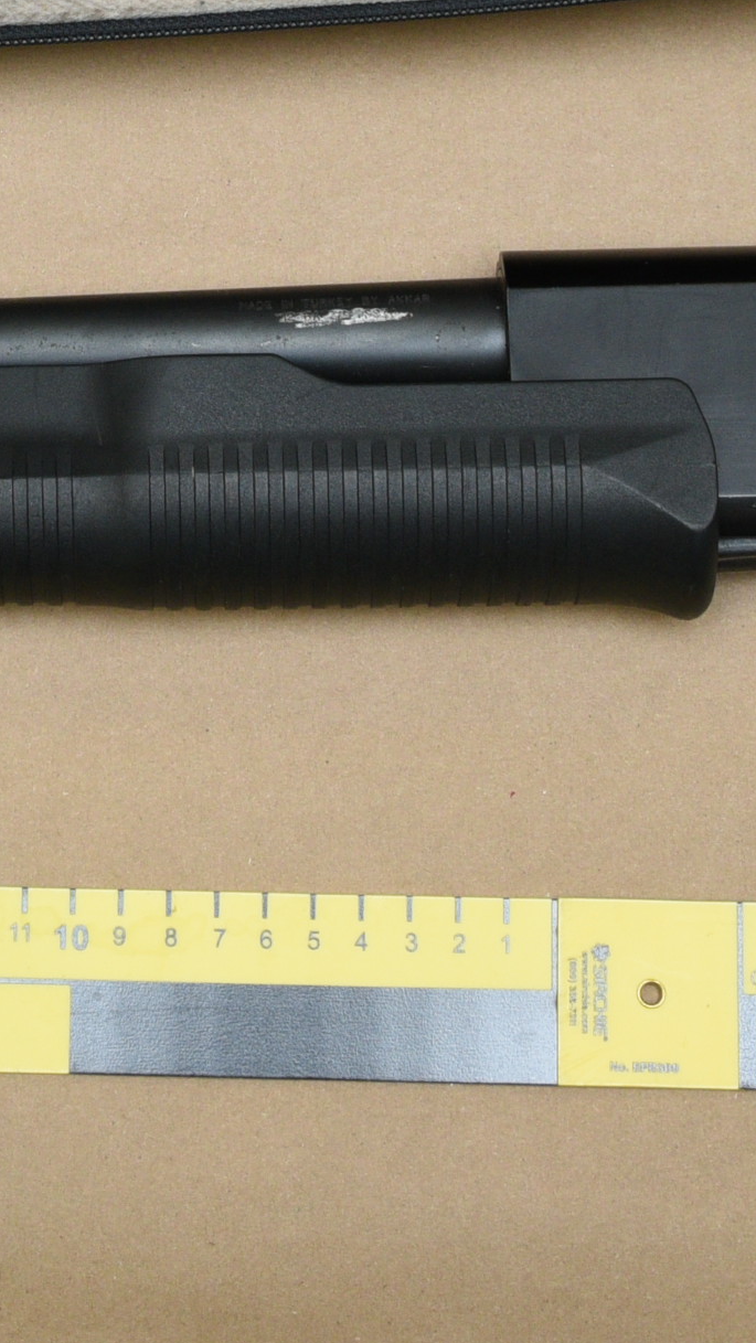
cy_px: -72
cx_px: 15
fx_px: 4702
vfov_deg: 15.9
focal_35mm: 132
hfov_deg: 9.1
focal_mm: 34
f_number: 8
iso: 800
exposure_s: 1/60
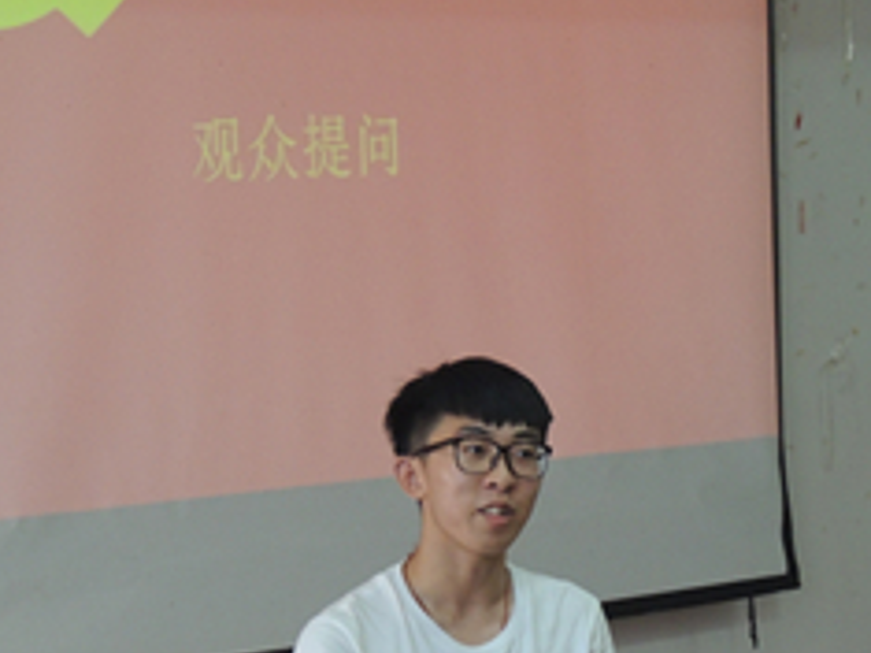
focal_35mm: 149
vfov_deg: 9.9
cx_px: 404
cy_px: 506
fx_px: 3747
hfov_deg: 13.3
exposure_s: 1/25
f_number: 3.9
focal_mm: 12.4
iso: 400
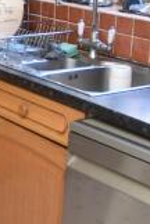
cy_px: 91
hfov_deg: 14.1
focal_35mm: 95
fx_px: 594
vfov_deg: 21.4
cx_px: -15
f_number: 3.5
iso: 160
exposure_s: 1/15
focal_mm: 10
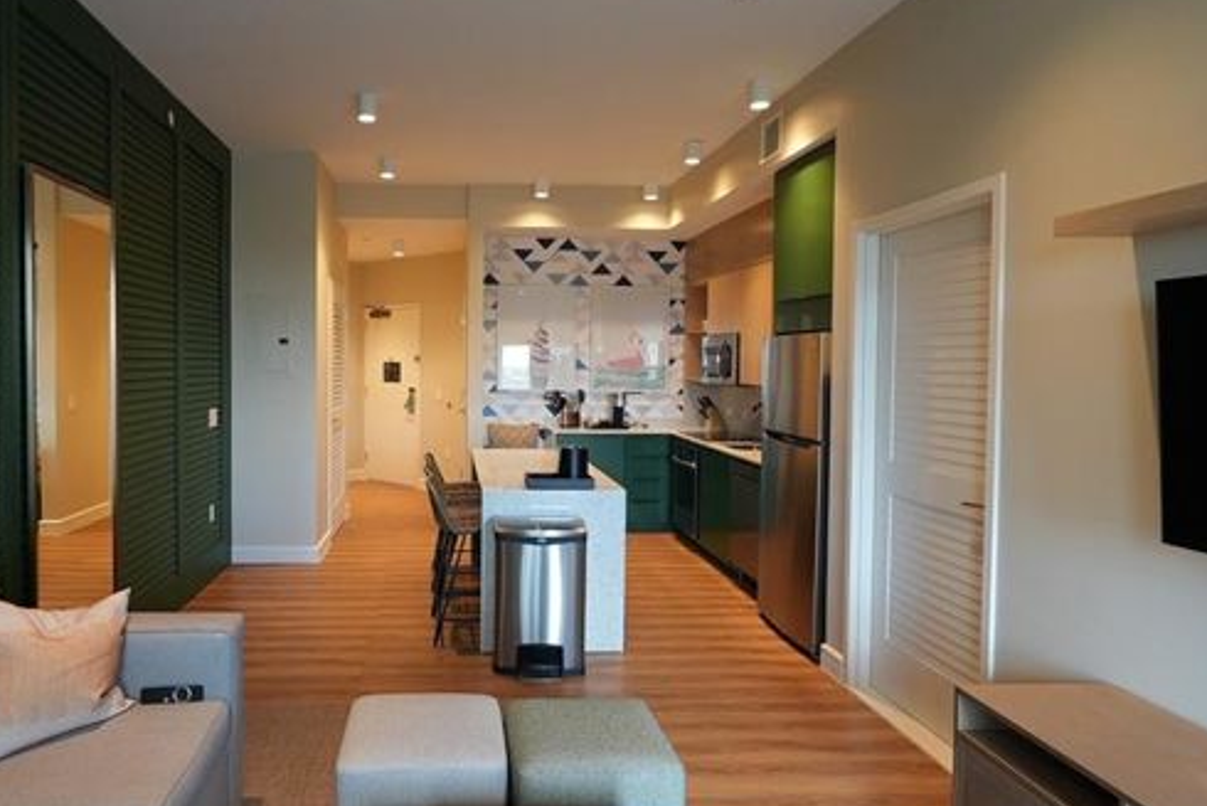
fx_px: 771
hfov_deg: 75.3
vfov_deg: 55.1
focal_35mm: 23
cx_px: 484
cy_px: 387
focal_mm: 11
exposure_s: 1/160
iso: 1250
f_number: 3.5
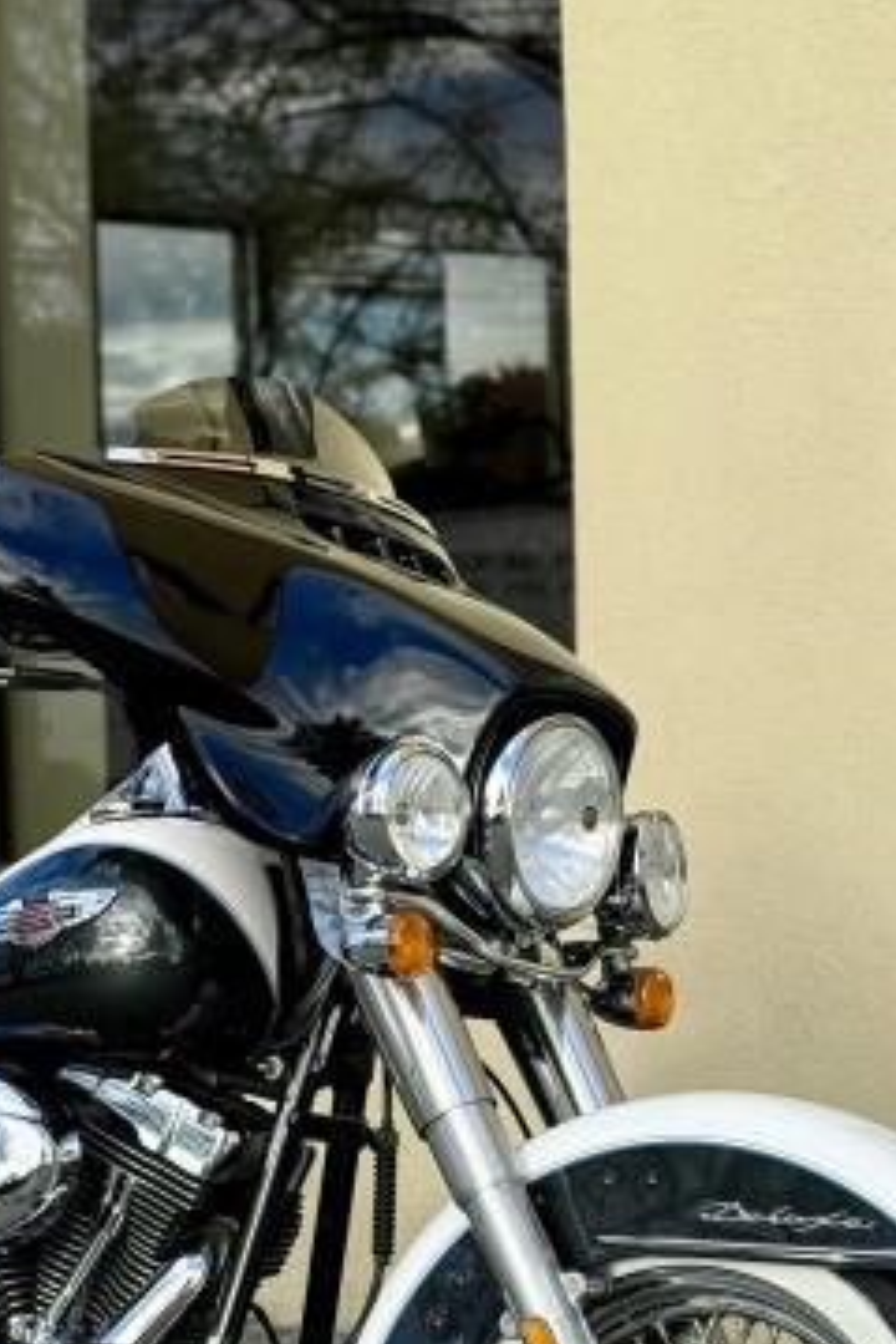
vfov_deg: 18.4
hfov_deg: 12.2
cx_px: 52
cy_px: 915
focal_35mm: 111
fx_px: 4144
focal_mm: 6.76
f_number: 1.78
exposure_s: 1/1070
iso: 64
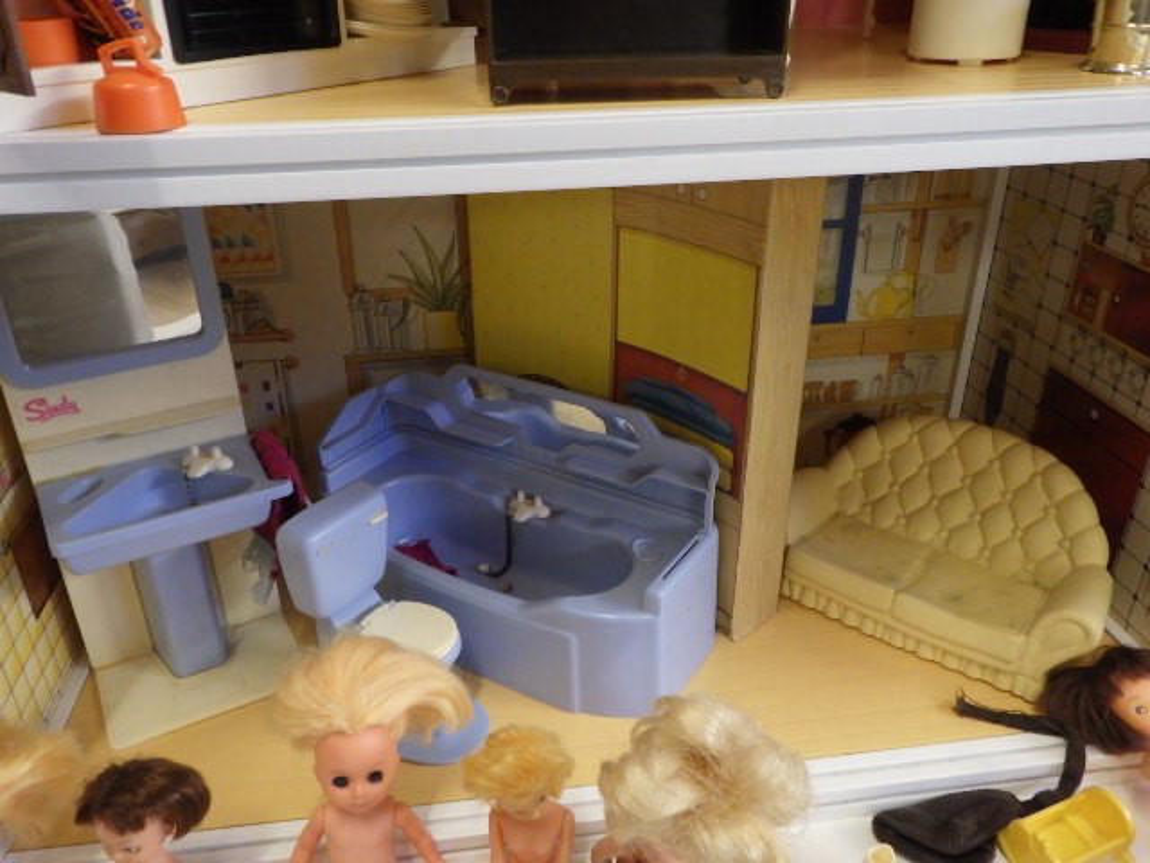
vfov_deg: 49.7
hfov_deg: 63.4
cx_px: 575
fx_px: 930
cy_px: 432
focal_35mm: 28
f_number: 3.5
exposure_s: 1/45
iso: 800
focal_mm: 5
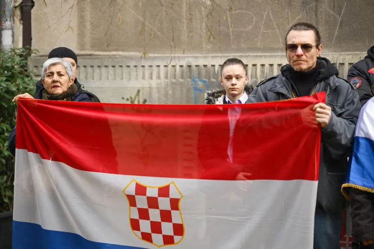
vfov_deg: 13.0
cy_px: 124
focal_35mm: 105
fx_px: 1091
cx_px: 187
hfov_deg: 19.5
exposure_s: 1/500
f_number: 4
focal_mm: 105
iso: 640
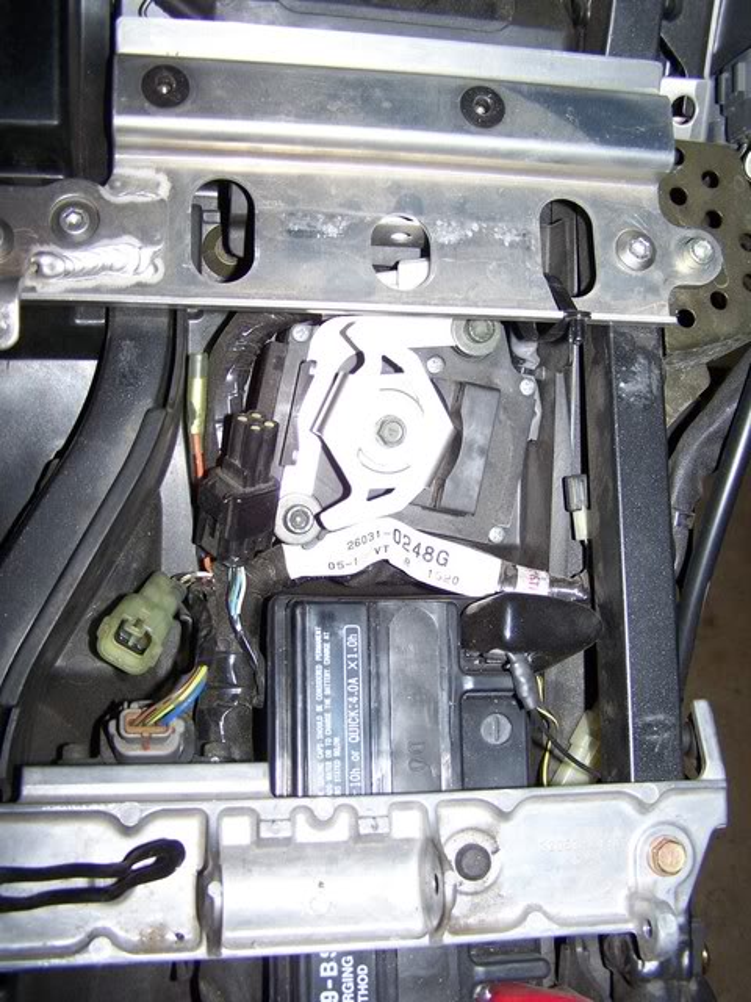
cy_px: 501
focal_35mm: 38
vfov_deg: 49.0
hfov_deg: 37.7
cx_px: 376
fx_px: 1099
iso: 80
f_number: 2.8
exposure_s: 1/60
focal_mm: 6.3
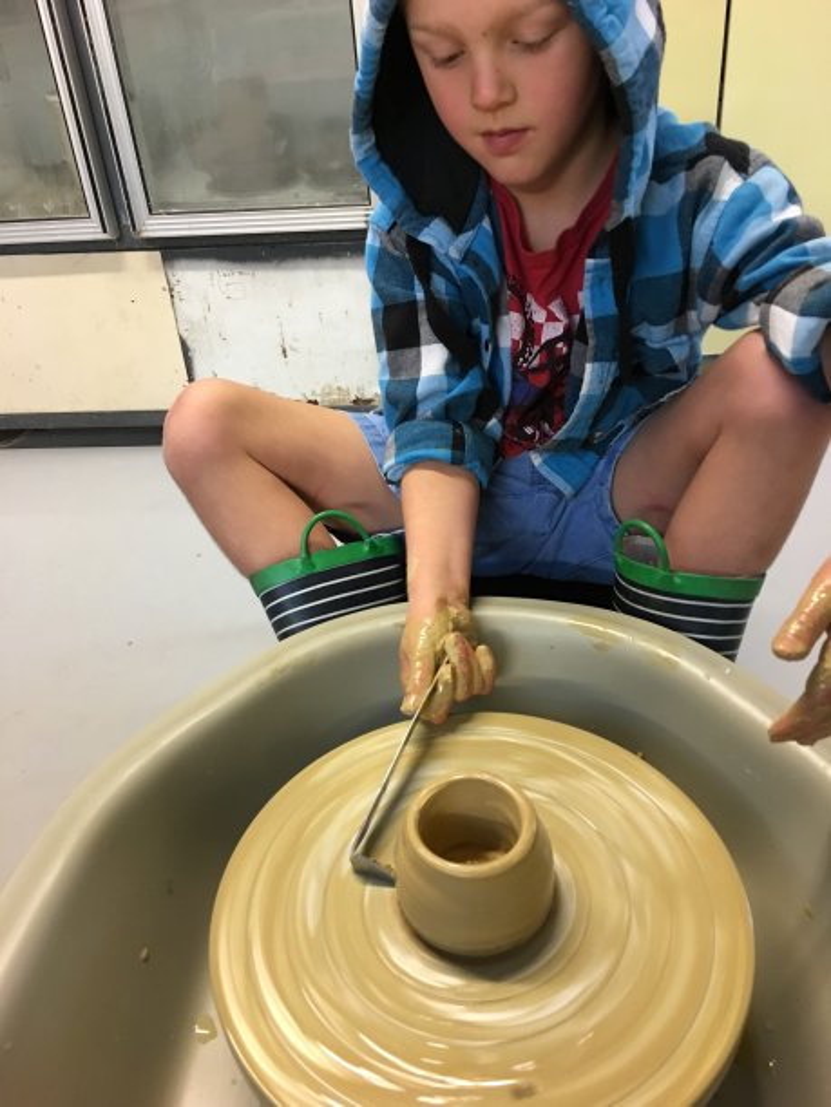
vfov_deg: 61.7
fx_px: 928
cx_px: 416
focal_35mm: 29
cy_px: 554
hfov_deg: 48.2
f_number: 2.2
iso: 100
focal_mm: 4.15
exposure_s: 1/17
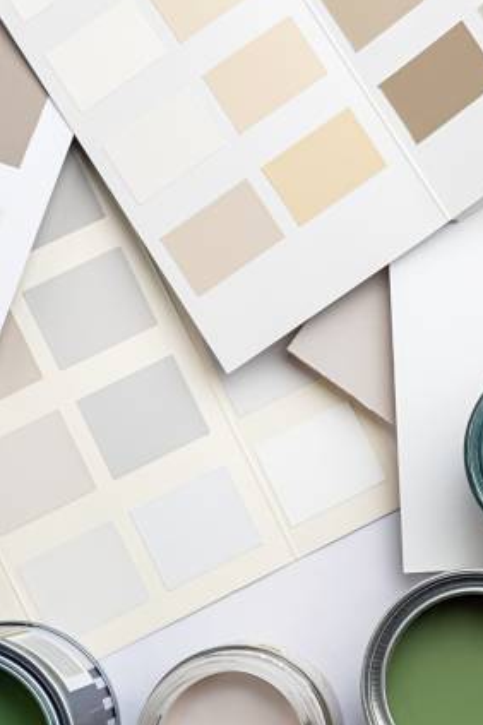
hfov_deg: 13.7
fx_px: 1952
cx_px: 564
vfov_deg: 21.0
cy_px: 345
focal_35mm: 97
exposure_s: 1/160
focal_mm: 50
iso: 100
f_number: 11
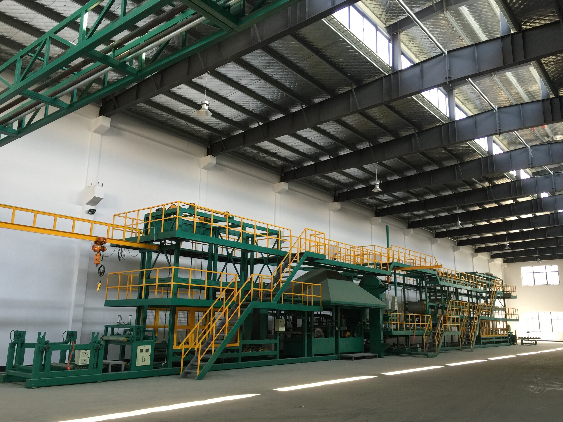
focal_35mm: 29
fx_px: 472
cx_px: 282
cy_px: 211
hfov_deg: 61.7
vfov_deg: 48.2
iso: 32
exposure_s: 1/30
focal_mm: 4.15
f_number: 2.2
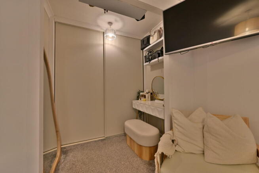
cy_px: 86
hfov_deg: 102.3
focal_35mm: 14
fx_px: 104
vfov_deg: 79.3
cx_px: 130
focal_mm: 14.5
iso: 320
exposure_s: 1/3
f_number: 10
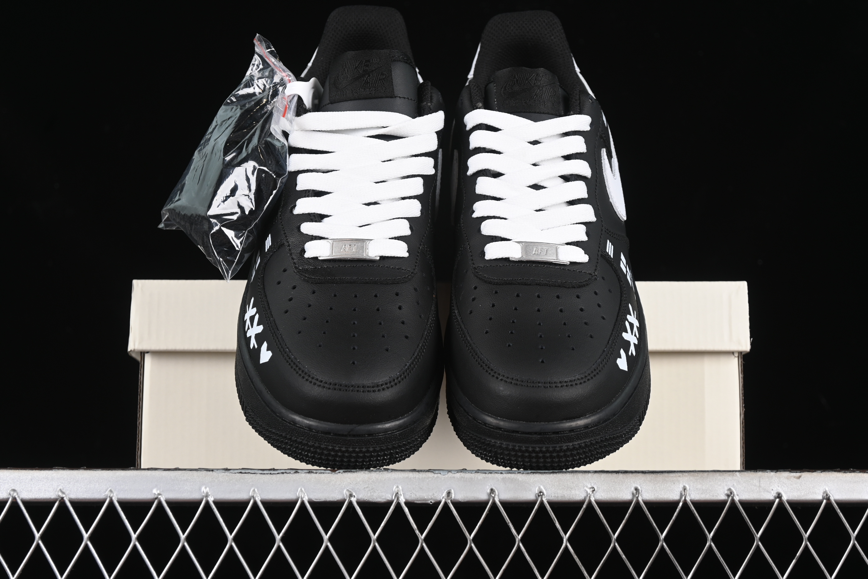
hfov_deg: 27.0
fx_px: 1808
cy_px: 290
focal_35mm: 75
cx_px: 434
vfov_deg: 18.2
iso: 160
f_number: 6.3
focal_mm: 50
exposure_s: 1/60
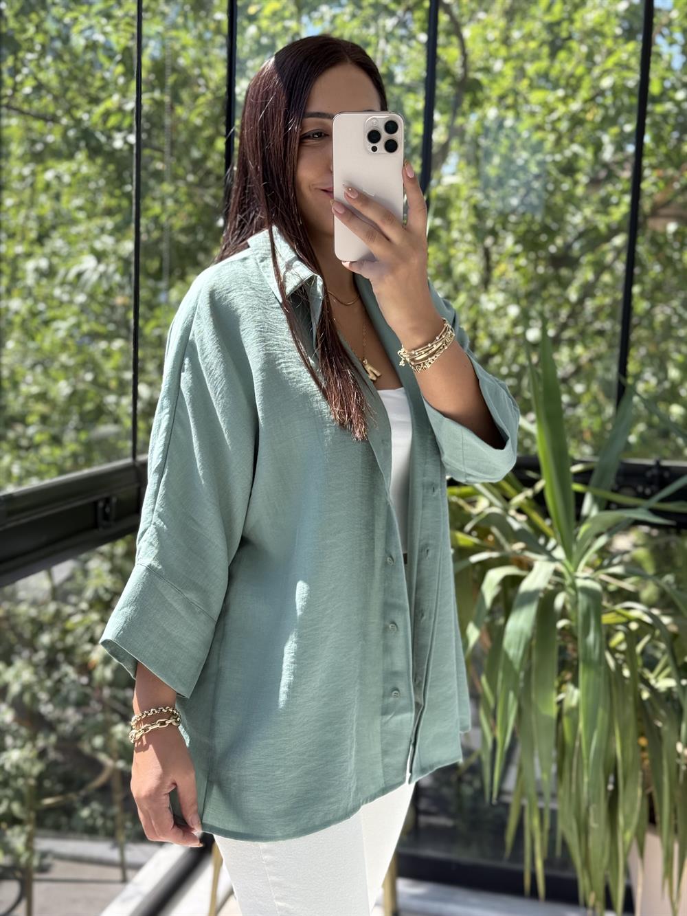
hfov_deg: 30.3
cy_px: 458
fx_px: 1270
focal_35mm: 48
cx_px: 344
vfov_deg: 39.7
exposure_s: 1/434
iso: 80
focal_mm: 6.76
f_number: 1.78
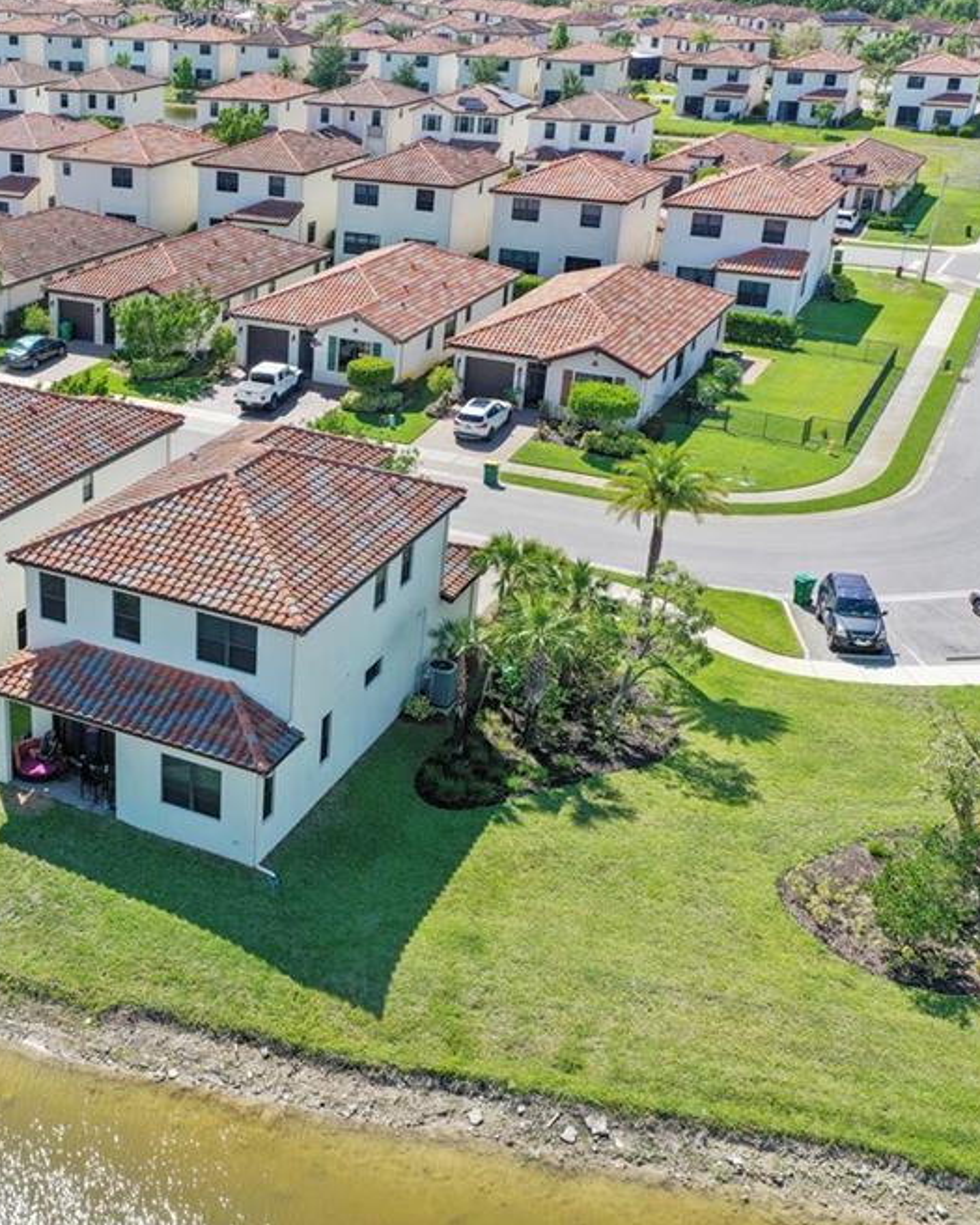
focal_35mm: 41
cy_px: 596
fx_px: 1486
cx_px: 140
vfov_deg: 44.8
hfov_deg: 34.9
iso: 100
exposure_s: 1/320
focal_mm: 10.26
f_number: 5.6
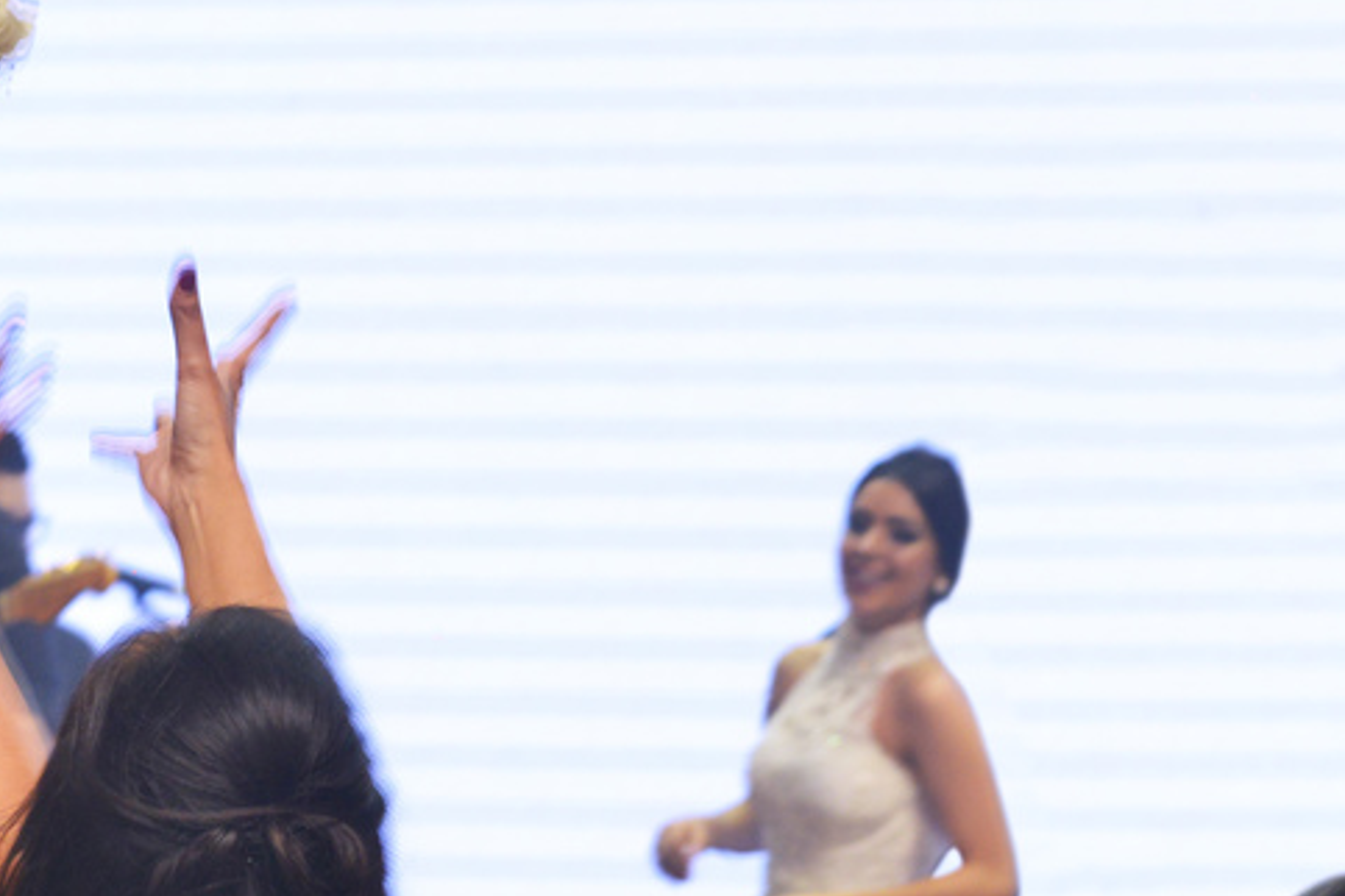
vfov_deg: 8.9
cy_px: 397
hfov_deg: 13.3
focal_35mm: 154
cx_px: 404
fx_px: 5753
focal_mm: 62
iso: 1250
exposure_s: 1/100
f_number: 5.6
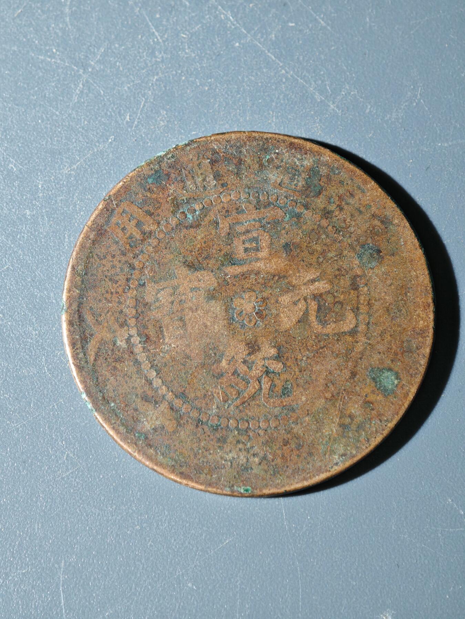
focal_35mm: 68
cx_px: 232
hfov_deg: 21.6
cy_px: 310
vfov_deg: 28.6
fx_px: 1218
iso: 640
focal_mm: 9
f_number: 2
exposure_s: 1/100
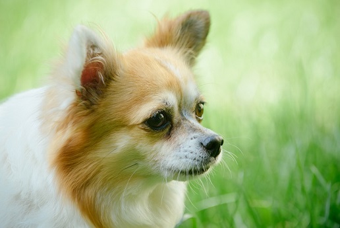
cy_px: 114
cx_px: 170
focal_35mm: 190
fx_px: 1796
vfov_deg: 7.2
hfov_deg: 10.8
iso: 200
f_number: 5
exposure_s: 1/200
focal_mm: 190
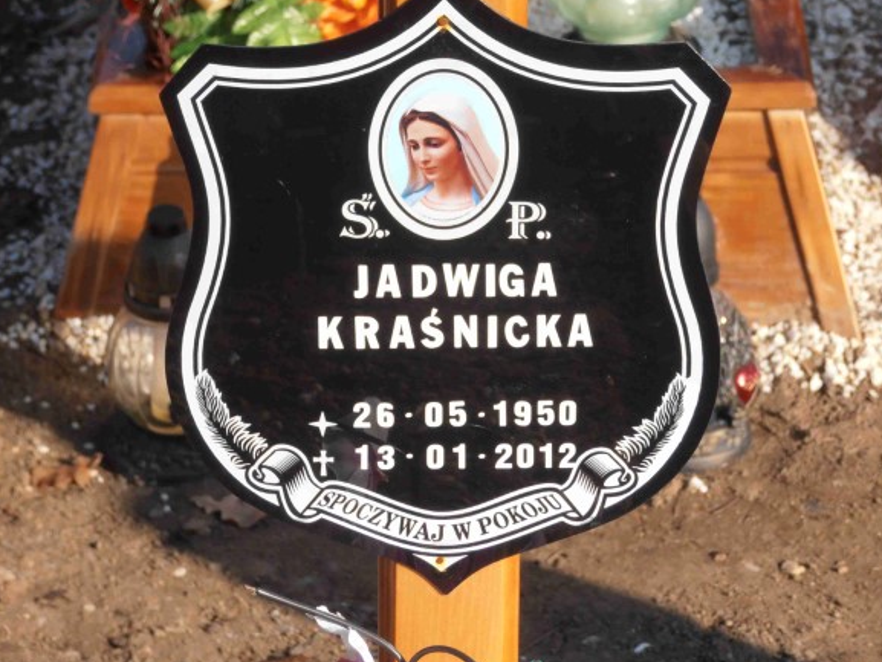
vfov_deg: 8.1
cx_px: 475
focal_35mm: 184
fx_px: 4689
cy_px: 303
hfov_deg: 10.7
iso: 80
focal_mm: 29.44
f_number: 5.9
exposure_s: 1/250
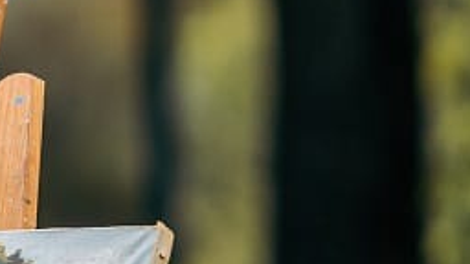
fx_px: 5843
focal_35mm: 469
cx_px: -341
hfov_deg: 4.6
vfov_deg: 2.6
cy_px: 293
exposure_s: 1/1250
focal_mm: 85
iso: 100
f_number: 1.4
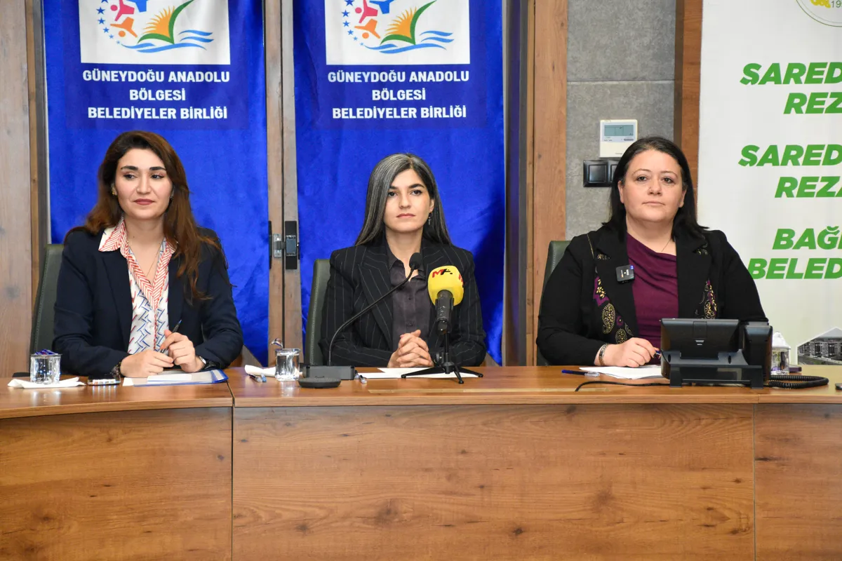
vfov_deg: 11.4
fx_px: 2806
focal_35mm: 120
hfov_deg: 17.1
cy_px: 280
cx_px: 421
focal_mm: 80
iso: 3200
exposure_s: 1/125
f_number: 5.3
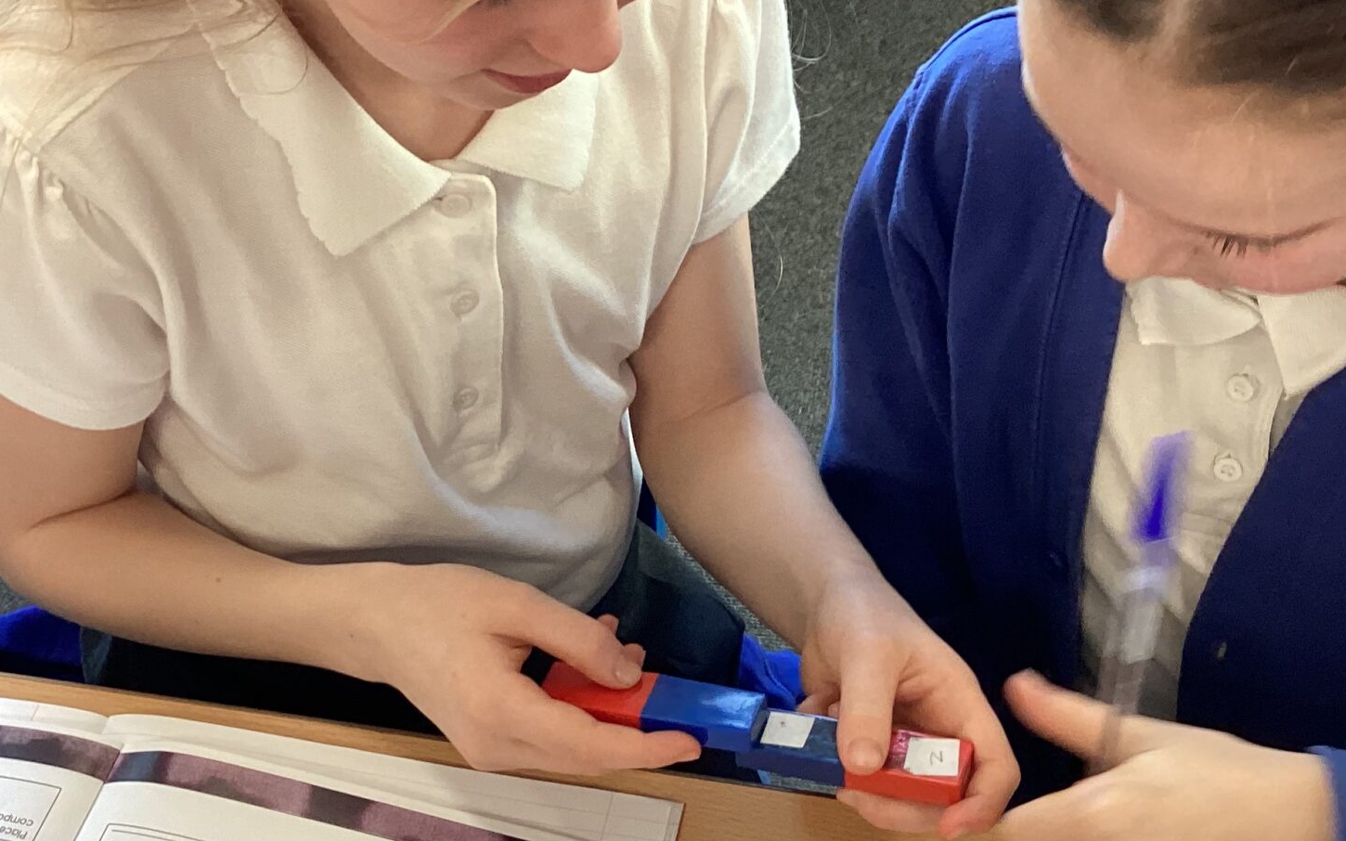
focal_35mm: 58
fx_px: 2127
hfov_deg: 35.1
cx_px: 656
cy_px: 542
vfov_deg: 22.3
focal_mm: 3.3
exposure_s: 1/50
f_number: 2.4
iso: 80
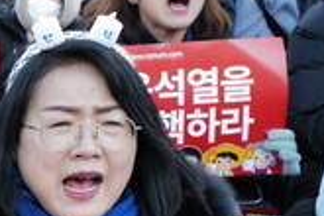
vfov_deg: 13.3
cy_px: 183
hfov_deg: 17.8
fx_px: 918
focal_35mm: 102
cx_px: -167
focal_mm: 28
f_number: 7.1
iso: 2000
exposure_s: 1/500
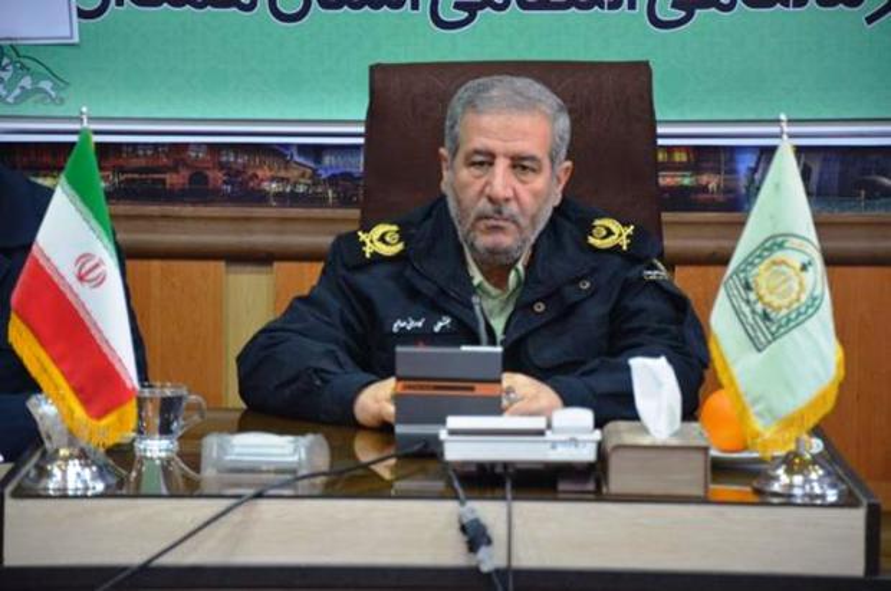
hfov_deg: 13.1
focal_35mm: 158
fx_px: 3891
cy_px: 296
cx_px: 446
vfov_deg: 8.7
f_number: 5.6
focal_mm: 105
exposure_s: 1/30
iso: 800
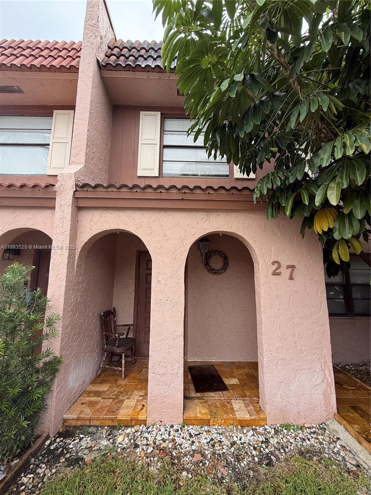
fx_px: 200
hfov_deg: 85.7
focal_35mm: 14
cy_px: 248
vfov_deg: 102.1
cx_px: 186
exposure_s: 1/99
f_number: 2.2
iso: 50
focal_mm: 2.22
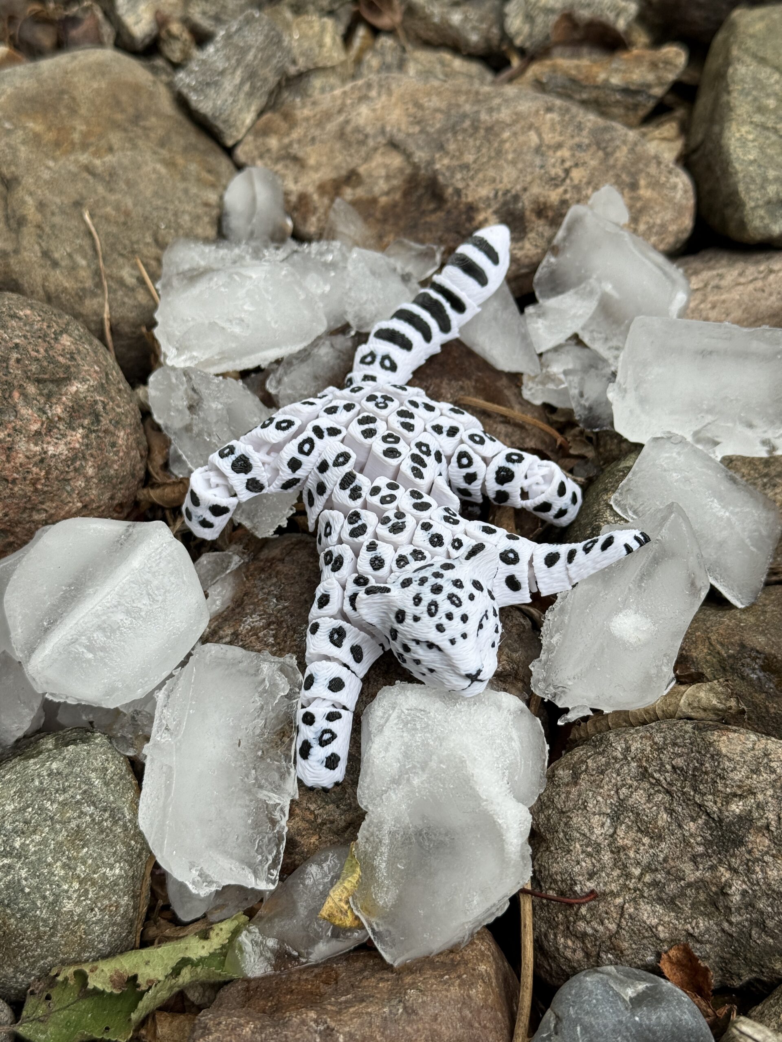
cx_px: 391
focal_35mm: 48
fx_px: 1446
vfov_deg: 39.7
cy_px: 521
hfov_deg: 30.3
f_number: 1.78
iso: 64
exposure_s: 1/802
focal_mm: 6.76
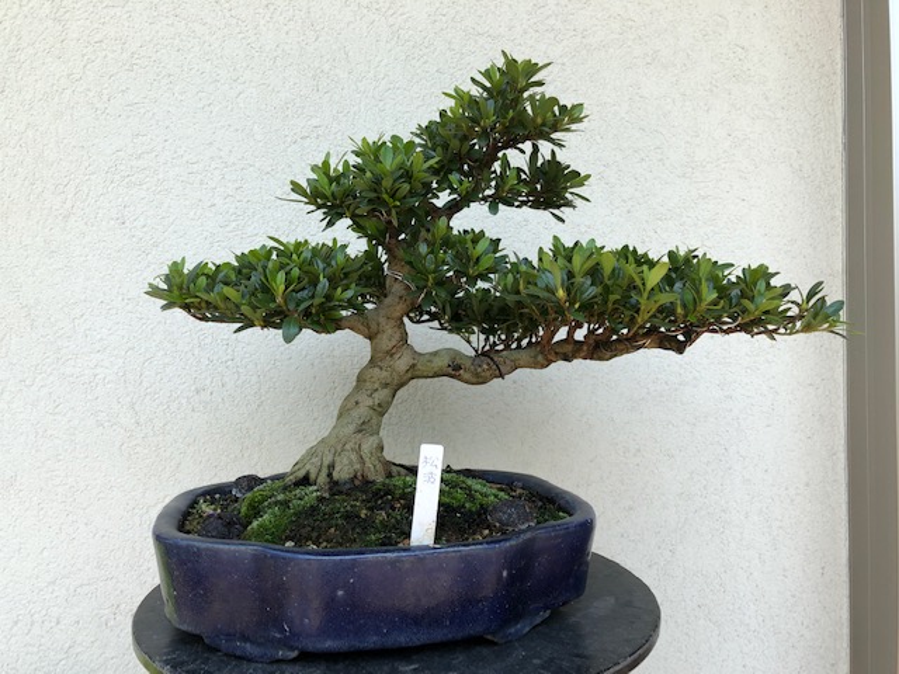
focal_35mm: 28
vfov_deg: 49.7
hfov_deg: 63.4
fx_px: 727
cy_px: 337
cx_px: 450
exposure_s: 1/322
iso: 20
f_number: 1.8
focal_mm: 3.99
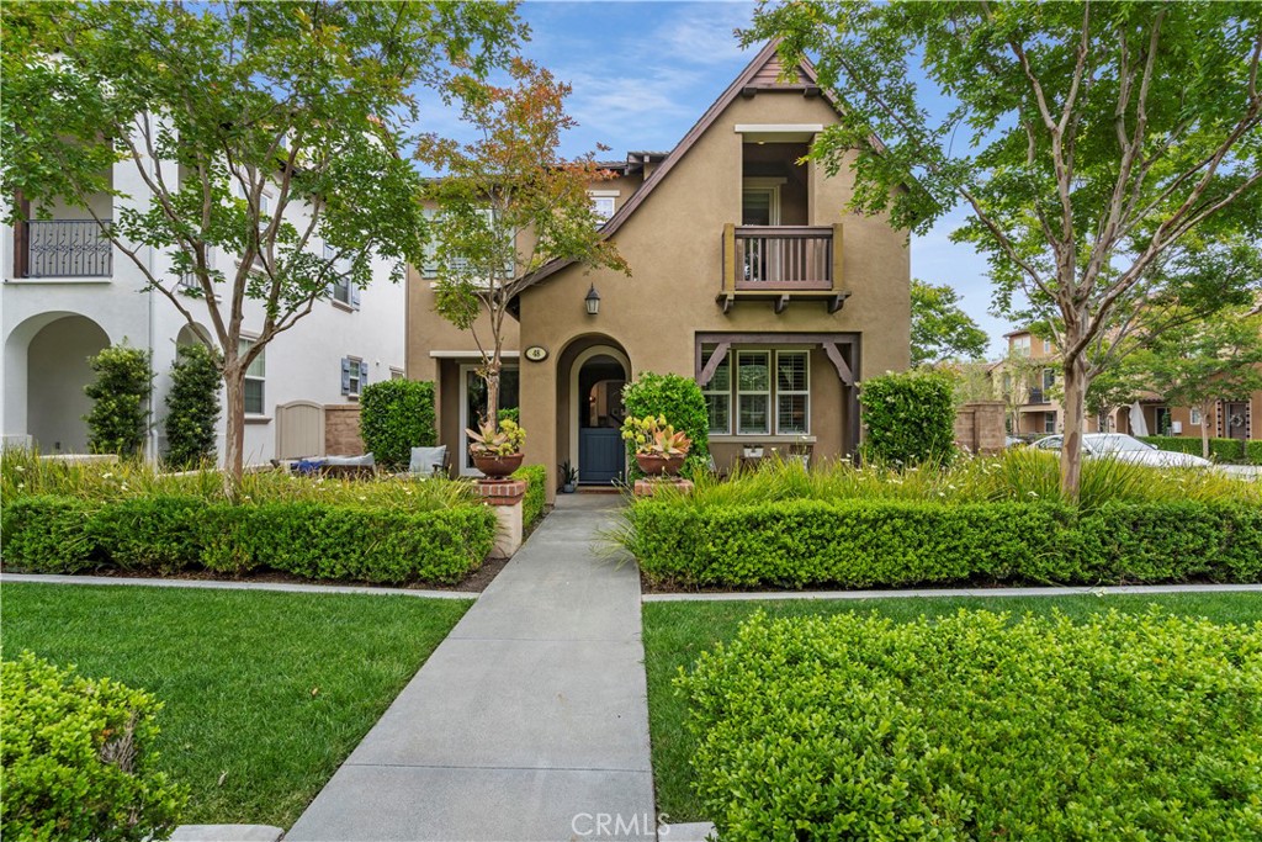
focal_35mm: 16
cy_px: 421
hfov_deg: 96.7
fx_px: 561
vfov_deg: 73.8
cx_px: 631
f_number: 8
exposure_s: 1/200
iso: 320
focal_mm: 16
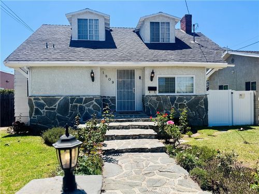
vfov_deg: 56.8
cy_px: 97
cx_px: 130
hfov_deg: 71.6
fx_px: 180
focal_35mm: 24
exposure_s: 1/3597
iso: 80
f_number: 1.78
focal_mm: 6.76
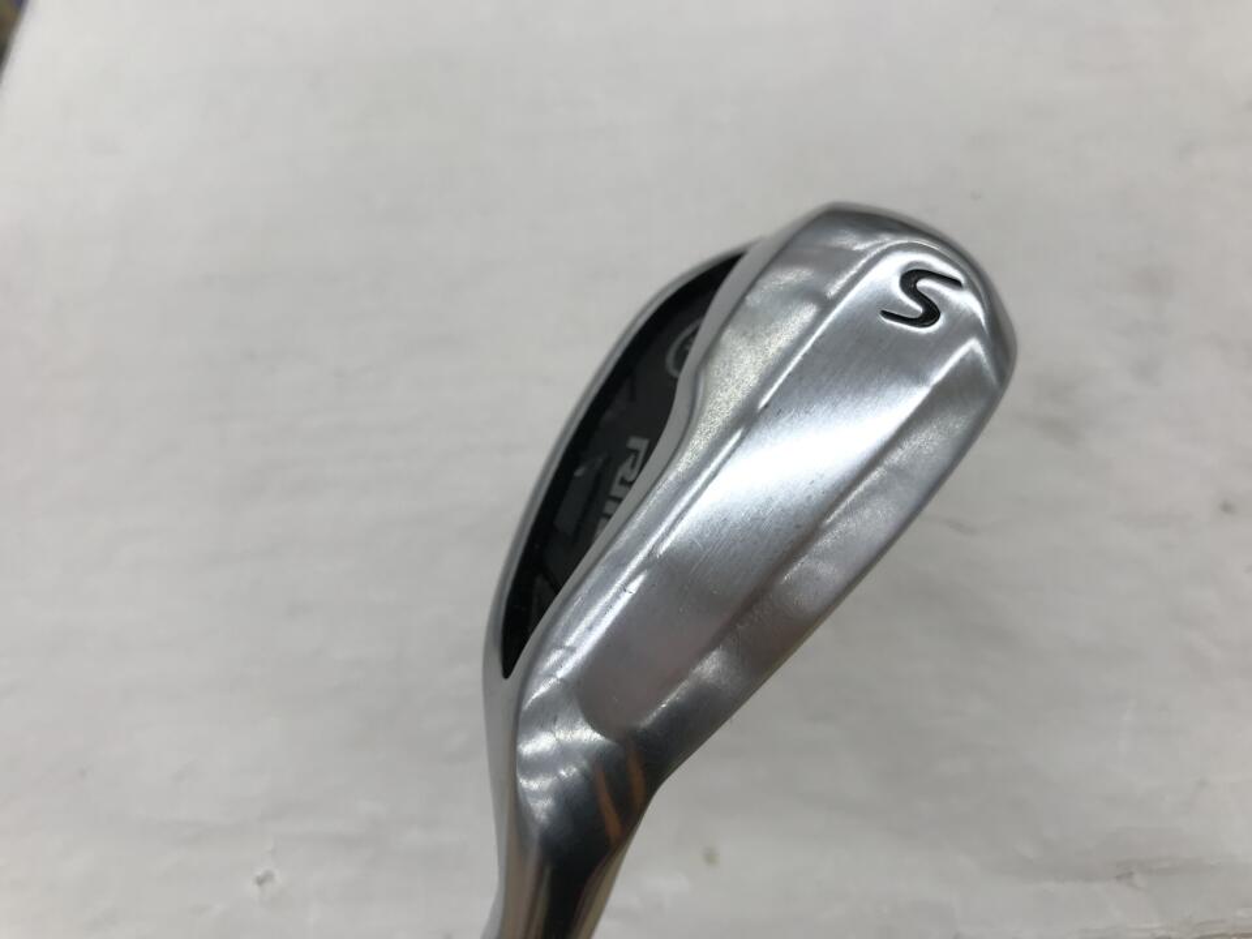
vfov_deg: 49.7
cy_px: 470
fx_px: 1013
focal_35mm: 28
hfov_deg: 63.4
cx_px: 626
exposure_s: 1/120
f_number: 1.8
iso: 25
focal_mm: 3.99
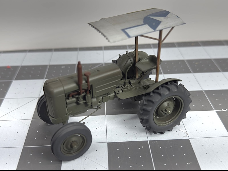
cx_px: 114
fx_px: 250
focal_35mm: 38
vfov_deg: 37.7
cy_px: 86
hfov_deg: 49.0
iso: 100
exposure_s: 1/598
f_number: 1.78
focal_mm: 6.86
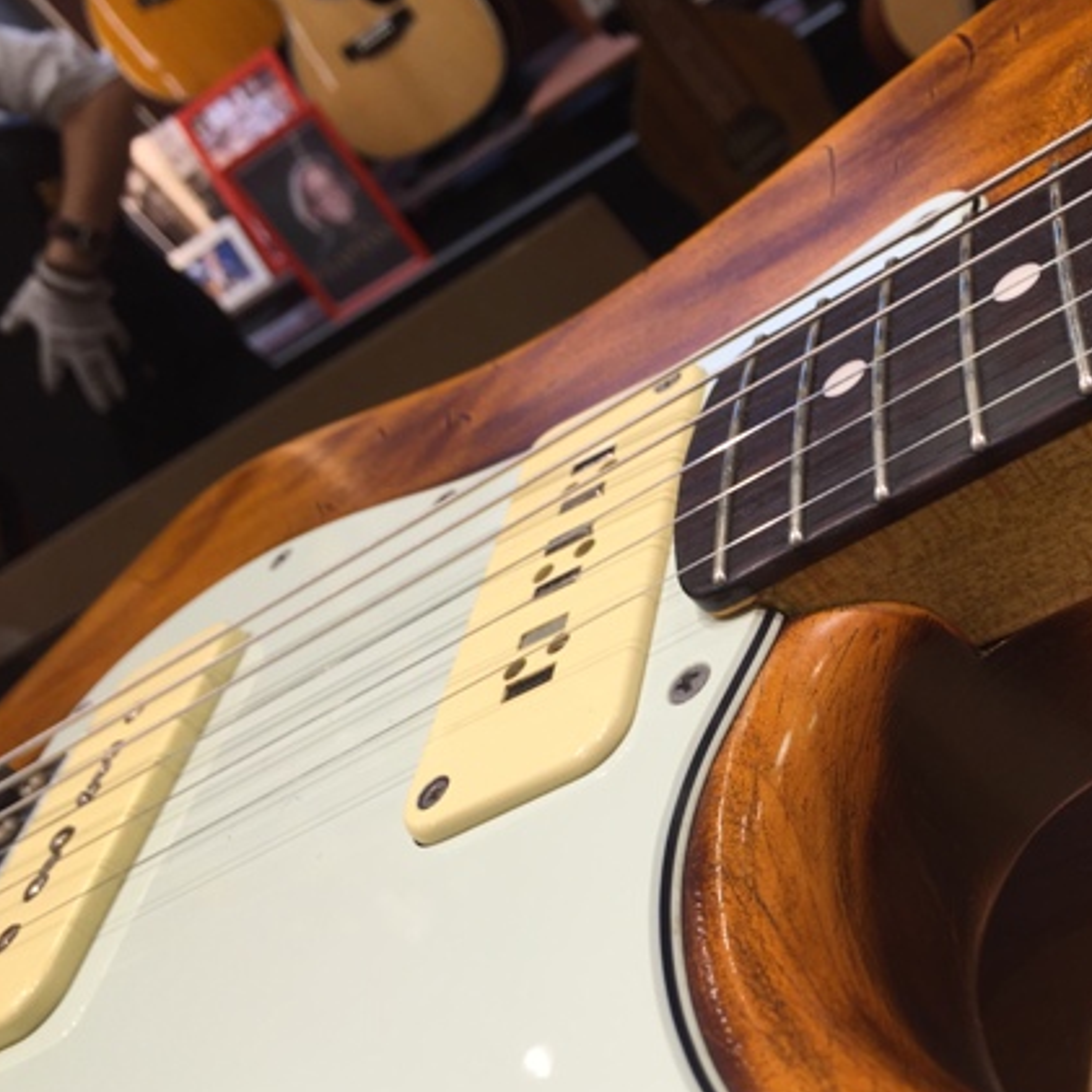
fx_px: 1392
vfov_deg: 42.8
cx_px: 817
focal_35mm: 39
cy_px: 586
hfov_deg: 41.6
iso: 32
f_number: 2.2
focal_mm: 4.15
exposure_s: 1/120
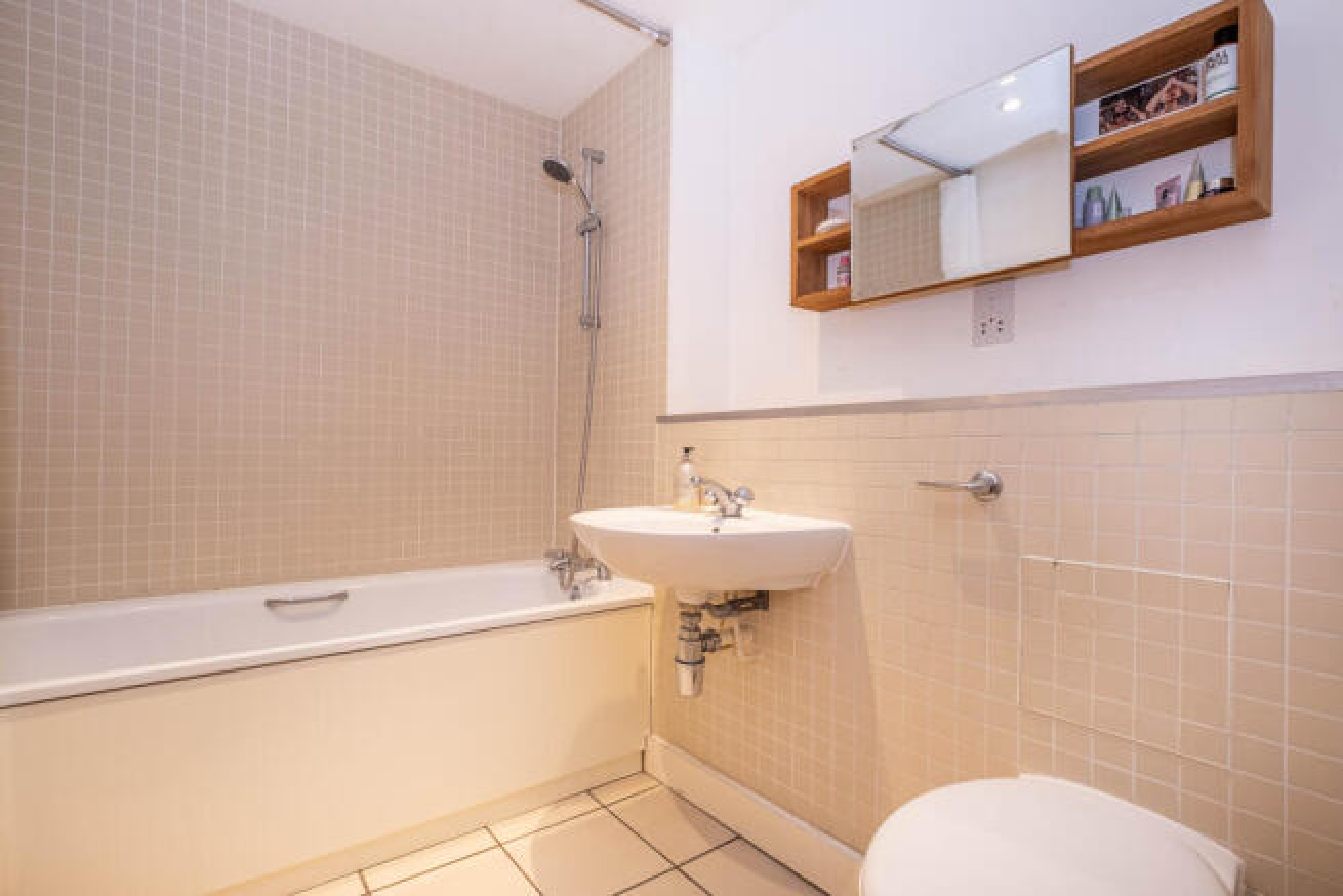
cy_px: 448
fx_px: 560
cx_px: 672
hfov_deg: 100.4
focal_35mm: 15
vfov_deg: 77.4
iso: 500
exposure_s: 1/17
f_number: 6.4
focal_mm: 10
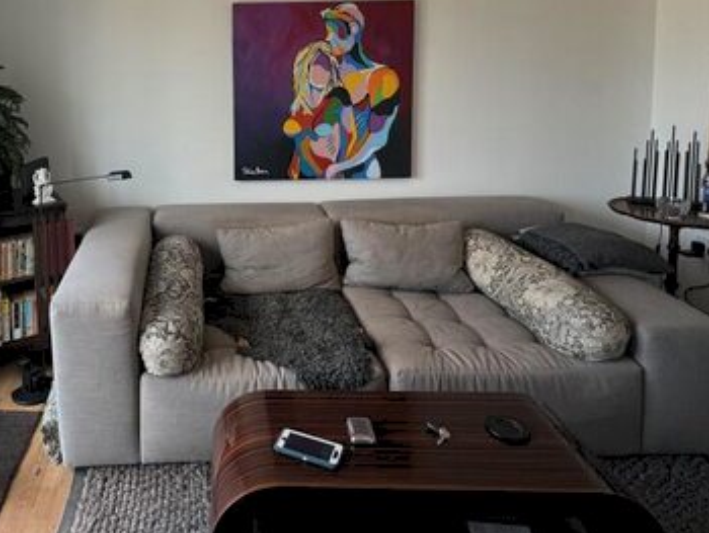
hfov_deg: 60.4
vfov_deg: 47.0
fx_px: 574
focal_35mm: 28
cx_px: 188
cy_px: 104
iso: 50
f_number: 2.2
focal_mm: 2.22
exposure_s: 1/99
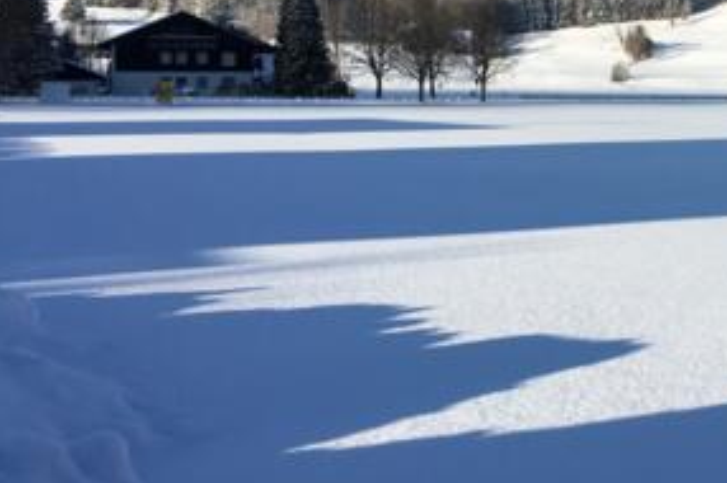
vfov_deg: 21.5
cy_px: 71
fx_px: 1251
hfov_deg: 30.1
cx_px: 736
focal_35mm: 62
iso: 25
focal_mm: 4.15
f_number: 2.2
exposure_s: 1/1748
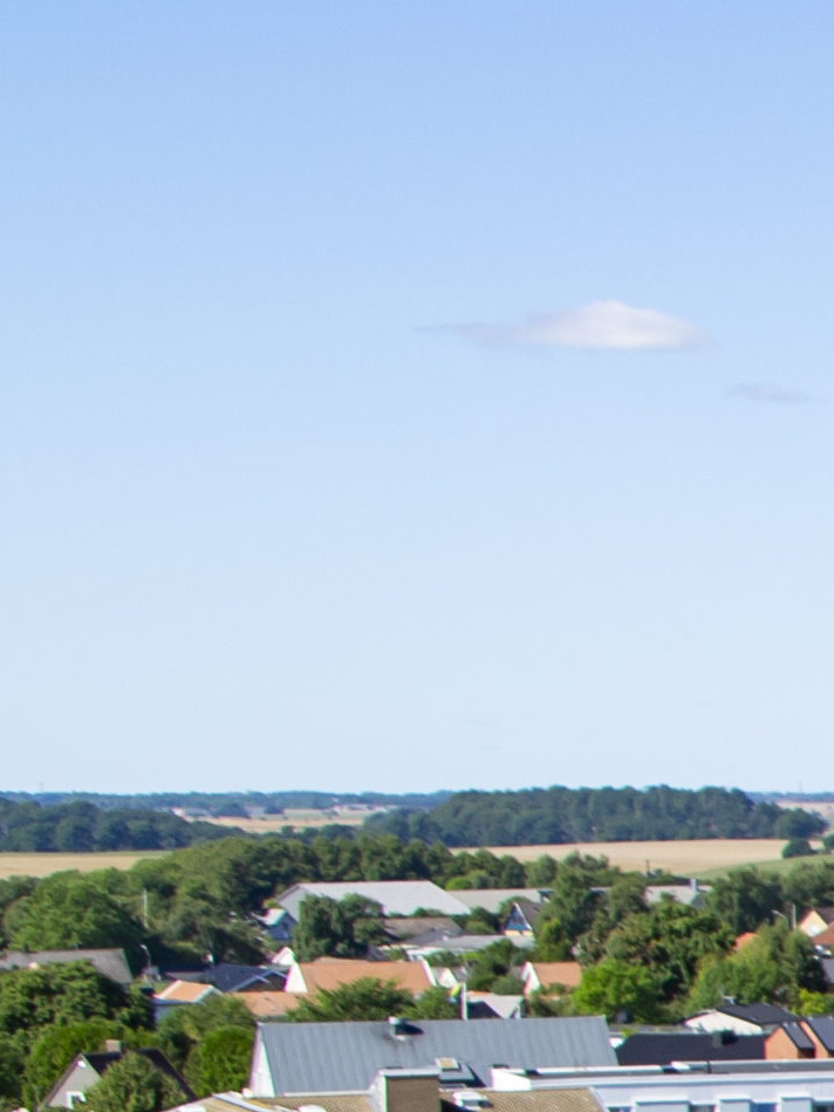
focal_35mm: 168
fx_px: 5396
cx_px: 2387
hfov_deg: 7.8
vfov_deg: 11.4
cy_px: 1560
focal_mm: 24
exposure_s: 1/250
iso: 100
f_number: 8
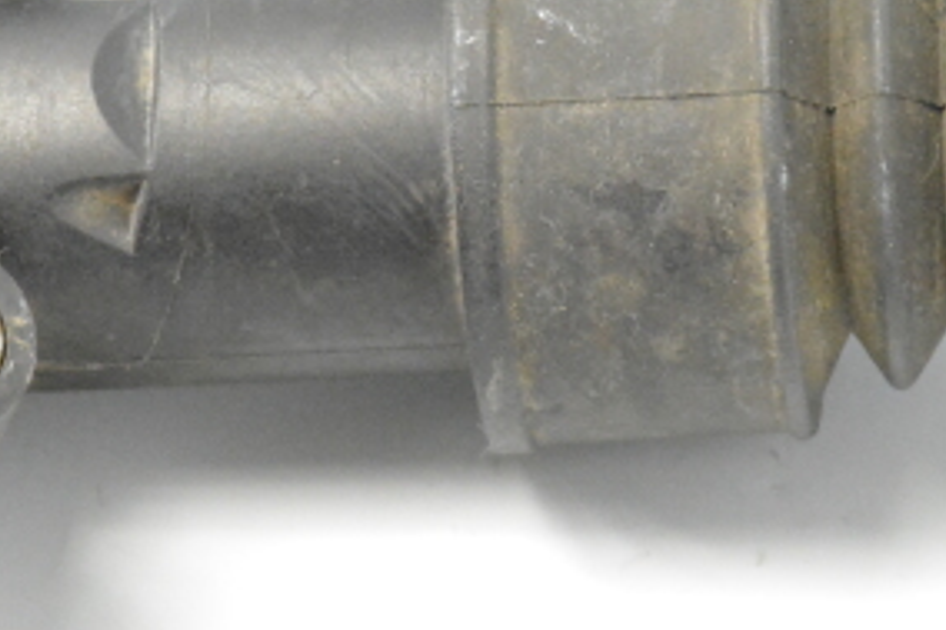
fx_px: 7821
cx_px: 516
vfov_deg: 4.6
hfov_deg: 6.9
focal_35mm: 298
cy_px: 210
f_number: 8
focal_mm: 55
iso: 6400
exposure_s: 1/250
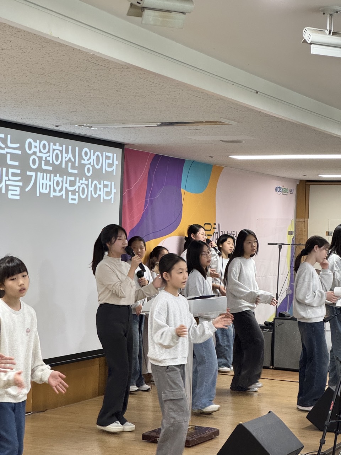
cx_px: 170
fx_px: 1011
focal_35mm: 77
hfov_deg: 19.1
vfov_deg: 25.3
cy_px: 228
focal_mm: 9
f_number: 2.8
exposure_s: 1/60
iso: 320
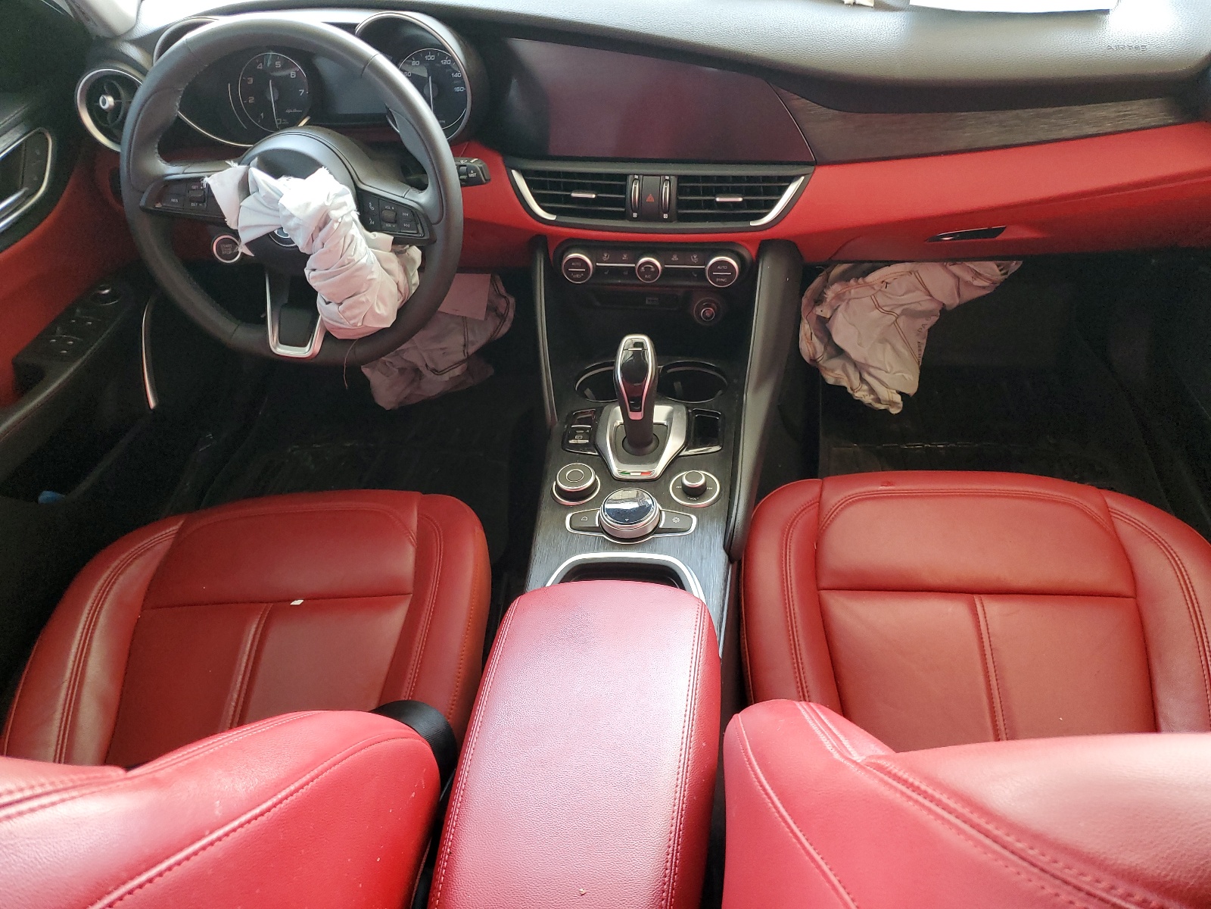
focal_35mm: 26
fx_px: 910
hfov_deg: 67.3
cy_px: 454
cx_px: 606
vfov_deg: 53.1
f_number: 1.5
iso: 133
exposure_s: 1/60.2
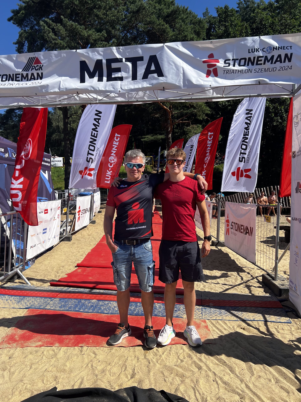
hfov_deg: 53.1
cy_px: 201
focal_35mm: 26
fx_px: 301
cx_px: 150
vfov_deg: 67.3
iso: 50
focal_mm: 5.7
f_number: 1.5
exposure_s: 1/3831
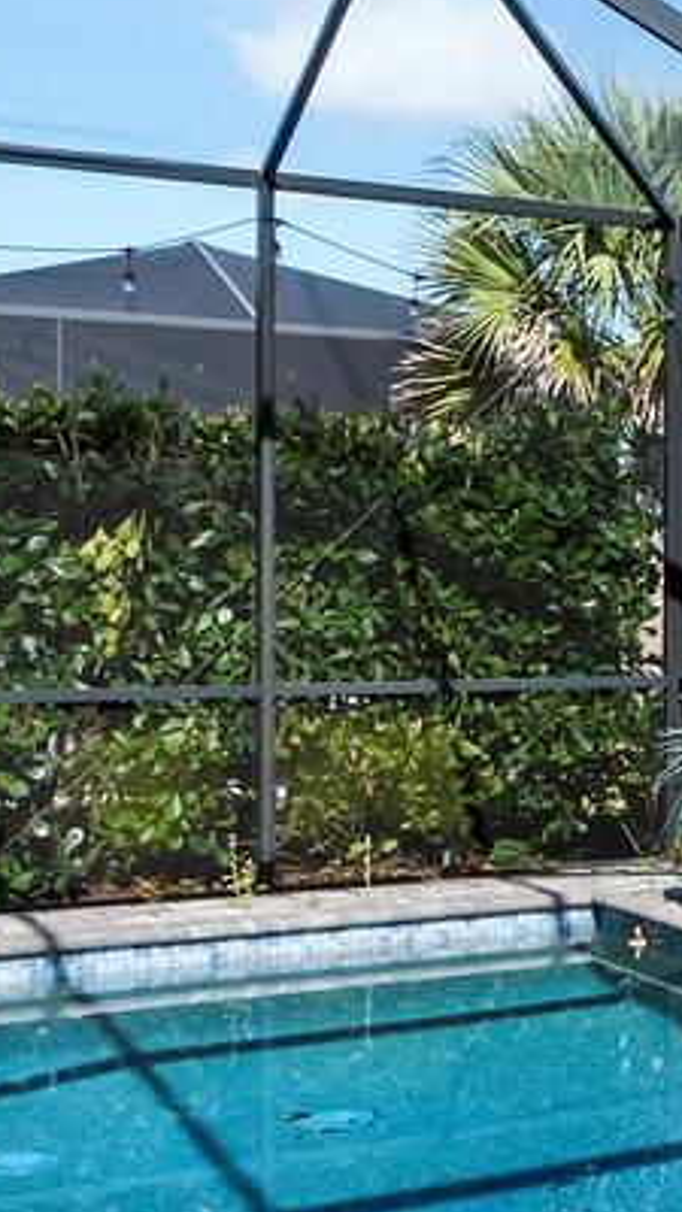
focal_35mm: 61
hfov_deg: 15.3
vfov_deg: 33.6
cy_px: 921
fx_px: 1961
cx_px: 1412
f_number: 10
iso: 320
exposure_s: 1/100
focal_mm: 7
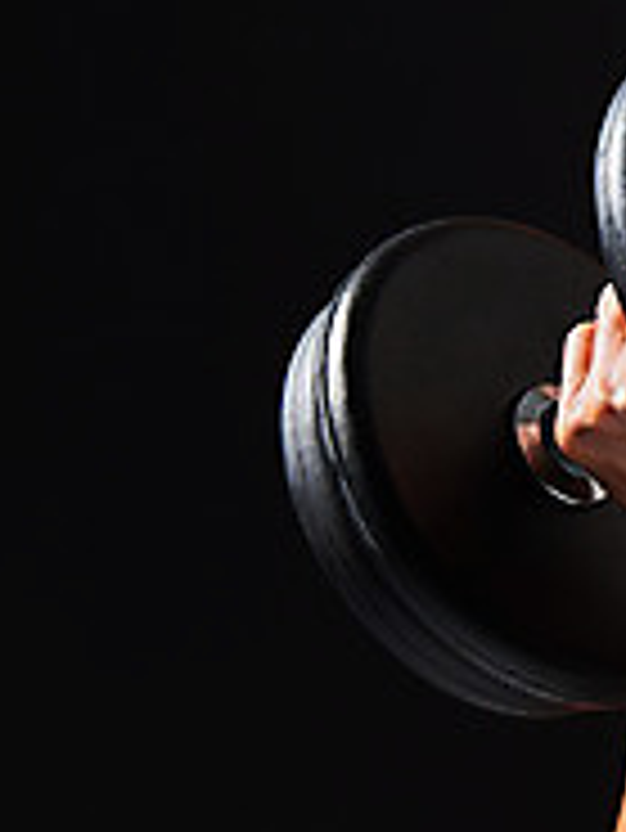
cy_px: 265
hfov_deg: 2.7
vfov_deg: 3.6
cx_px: 939
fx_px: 13150
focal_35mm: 546
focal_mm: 175
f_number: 11
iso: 100
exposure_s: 1/125
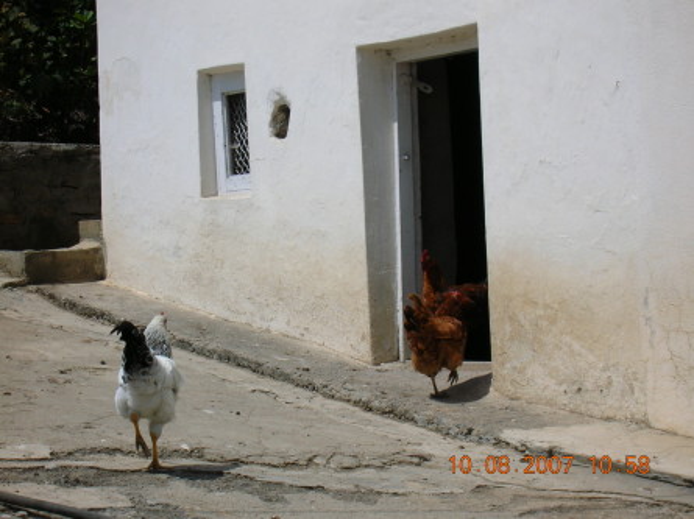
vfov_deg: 14.5
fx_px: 2043
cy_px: 260
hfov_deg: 19.3
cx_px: 347
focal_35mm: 102
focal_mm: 17.1
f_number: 8.2
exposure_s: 1/300
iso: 50
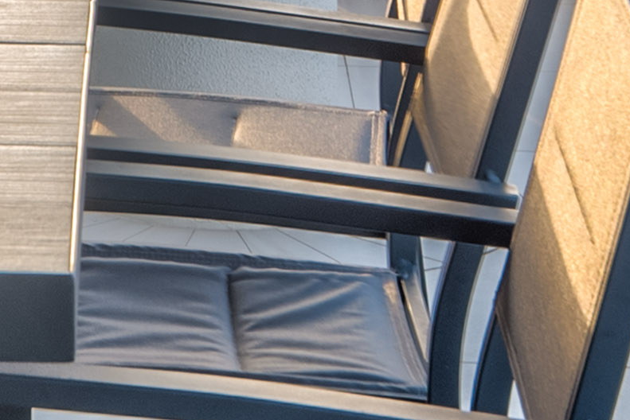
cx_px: -191
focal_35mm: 213
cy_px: -198
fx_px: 3729
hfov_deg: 9.5
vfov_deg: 6.4
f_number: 10
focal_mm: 28
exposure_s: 1/125
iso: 100
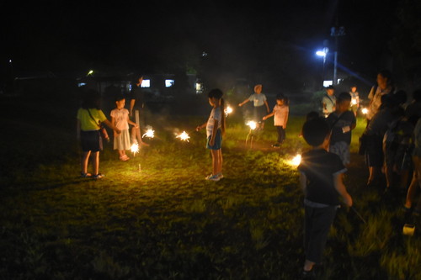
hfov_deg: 61.9
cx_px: 210
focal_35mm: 30
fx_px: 351
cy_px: 140
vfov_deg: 43.6
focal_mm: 20
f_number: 3.5
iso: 3200
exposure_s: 1/10
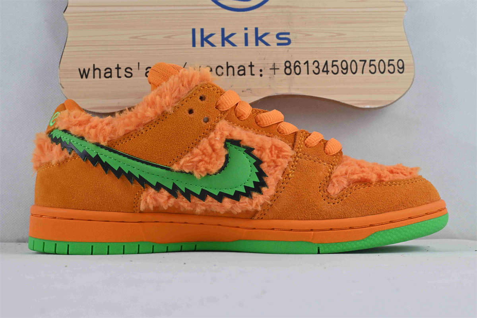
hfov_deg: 35.9
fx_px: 735
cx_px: 238
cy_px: 159
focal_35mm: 56
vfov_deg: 24.4
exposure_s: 1/160
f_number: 10
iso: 1000
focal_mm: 37
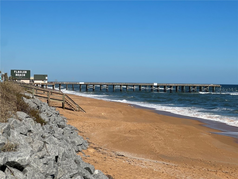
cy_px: 90
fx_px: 529
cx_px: 119
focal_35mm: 77
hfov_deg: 25.3
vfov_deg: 19.1
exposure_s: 1/1698
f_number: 2.8
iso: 32
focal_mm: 9
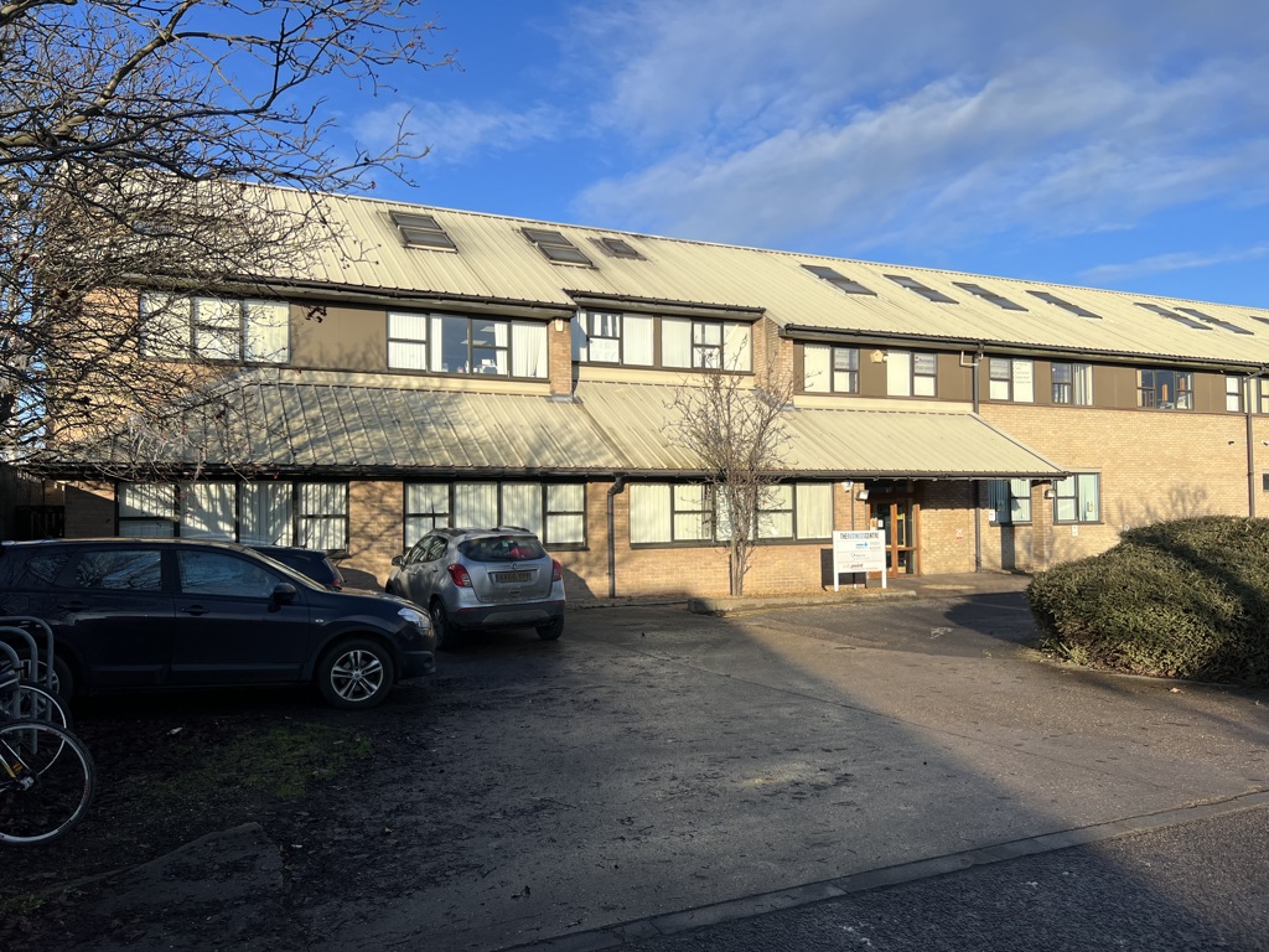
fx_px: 953
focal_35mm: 26
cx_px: 634
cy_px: 476
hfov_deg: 67.3
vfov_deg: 53.1
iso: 50
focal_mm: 5.7
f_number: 1.5
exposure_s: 1/3704
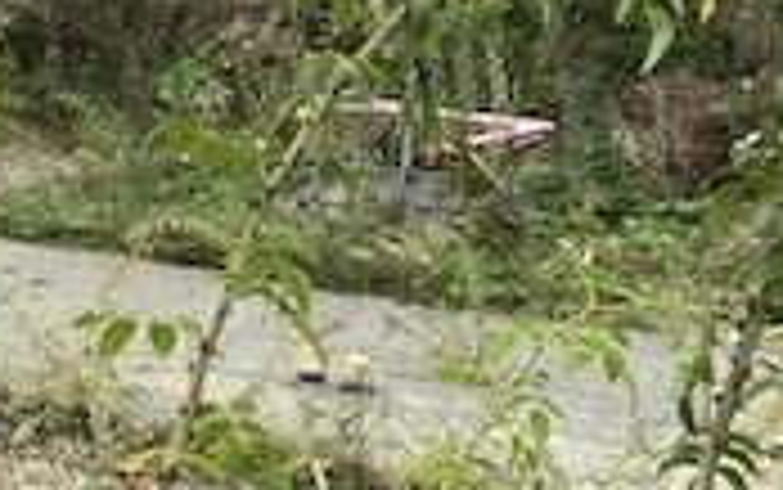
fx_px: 2712
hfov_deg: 16.0
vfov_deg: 10.2
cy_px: -67
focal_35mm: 127
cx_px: -63
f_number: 1.8
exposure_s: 1/864
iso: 32
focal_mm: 4.25
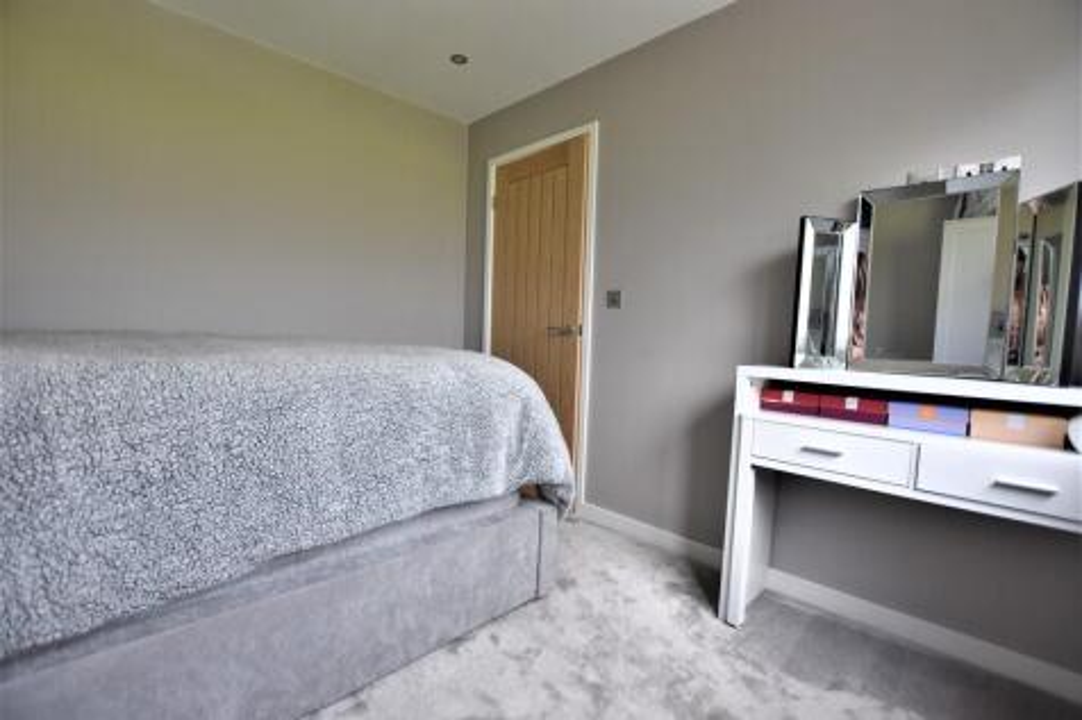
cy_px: 360
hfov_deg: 100.4
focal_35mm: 15
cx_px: 541
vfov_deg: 77.3
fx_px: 451
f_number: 3.5
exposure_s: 1/250
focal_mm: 10
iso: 400
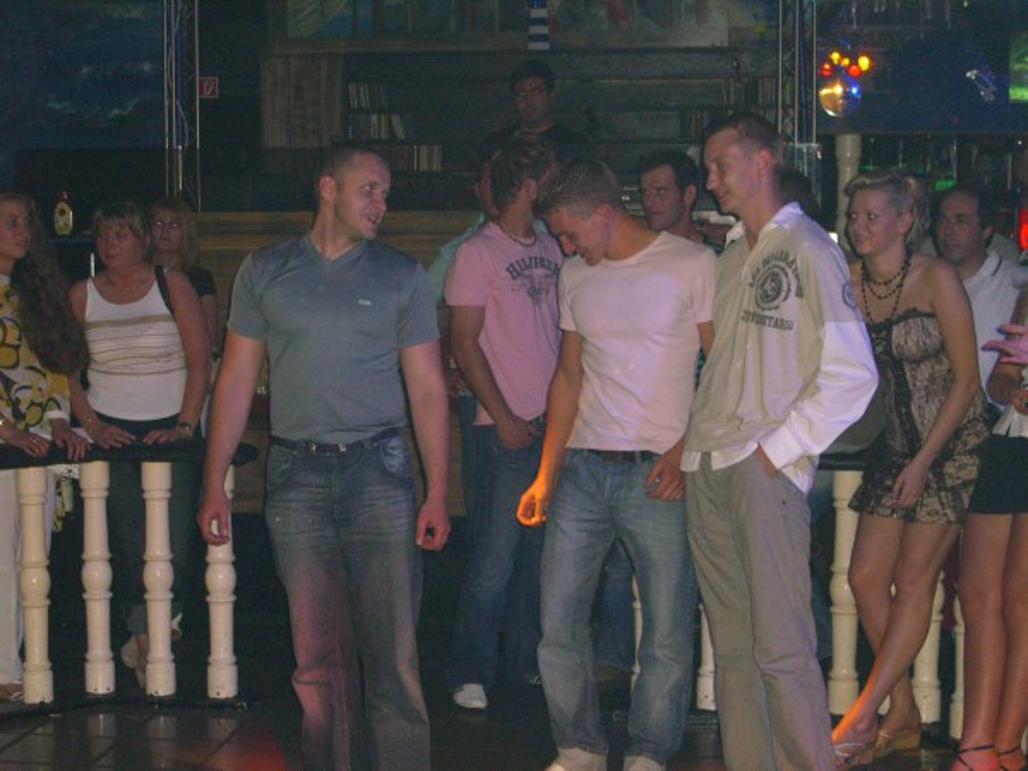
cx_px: 514
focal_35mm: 68
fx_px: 2019
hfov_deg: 28.6
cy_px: 386
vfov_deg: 21.6
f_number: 4
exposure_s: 1/60
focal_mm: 14.2
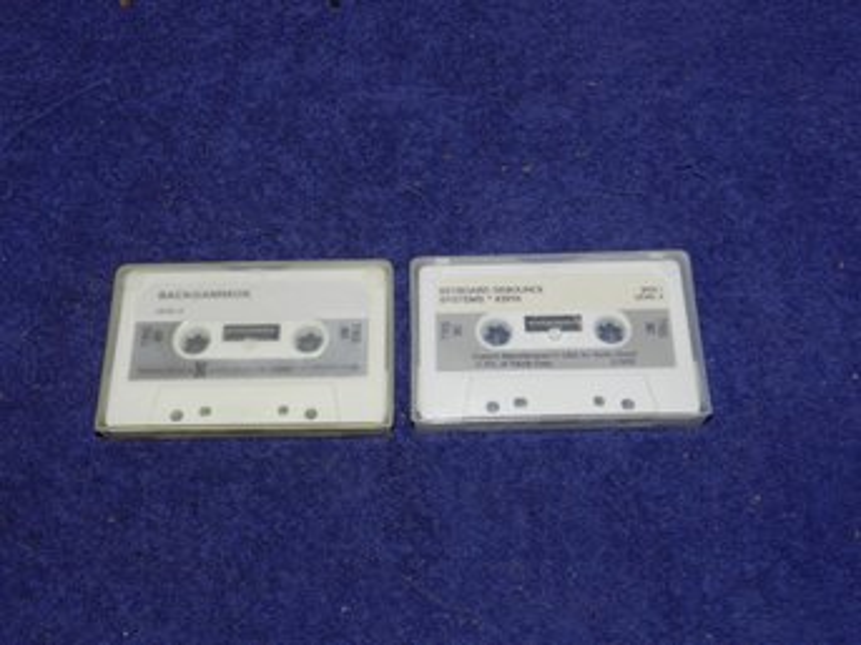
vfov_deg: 37.7
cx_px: 430
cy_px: 322
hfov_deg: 49.0
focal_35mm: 38
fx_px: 945
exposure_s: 1/30
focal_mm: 6.7
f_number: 4
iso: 200
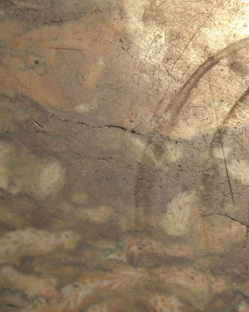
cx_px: 275
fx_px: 1041
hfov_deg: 13.4
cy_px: 88
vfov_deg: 16.9
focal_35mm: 113
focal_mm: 6.8
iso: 100
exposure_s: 1/60
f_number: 3.7
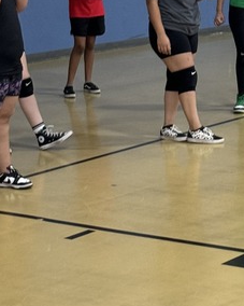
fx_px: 1192
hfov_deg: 11.5
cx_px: 269
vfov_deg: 14.5
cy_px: 64
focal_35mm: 132
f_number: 1.78
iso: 250
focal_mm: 6.76
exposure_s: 1/58
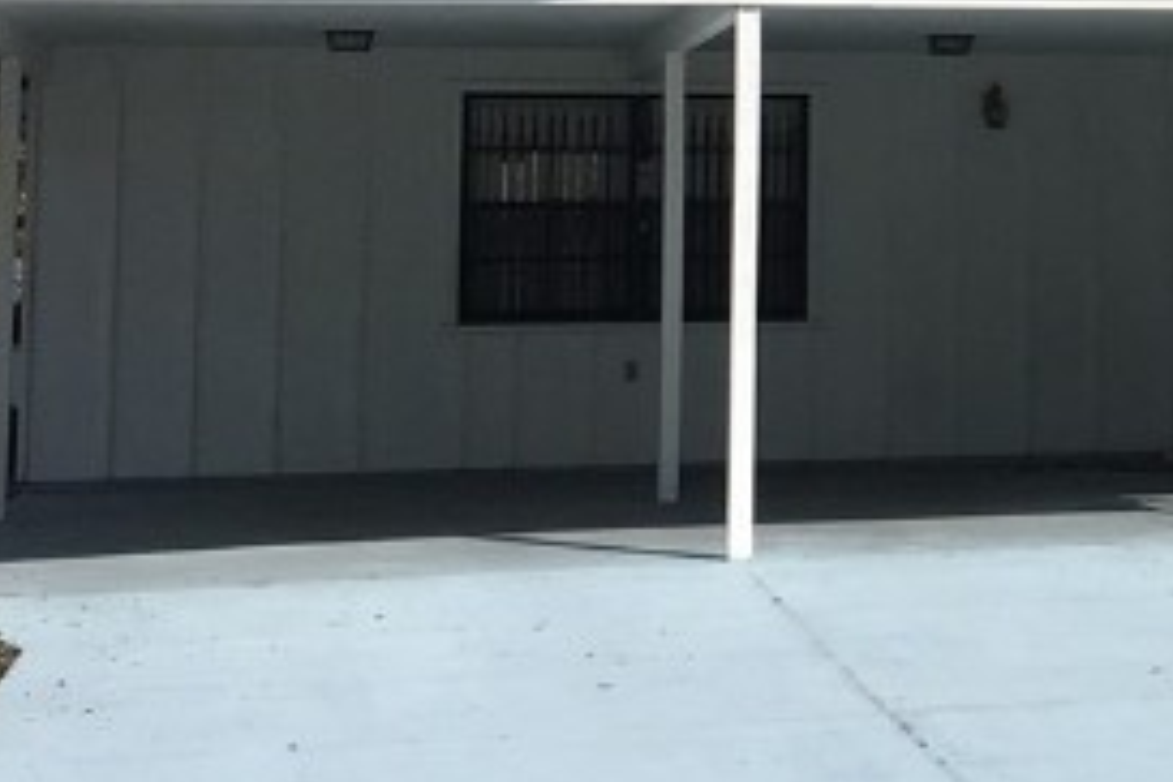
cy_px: -56
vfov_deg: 12.0
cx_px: 1628
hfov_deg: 16.8
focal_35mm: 113
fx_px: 3682
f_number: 2.2
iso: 25
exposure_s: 1/2653
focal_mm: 4.15
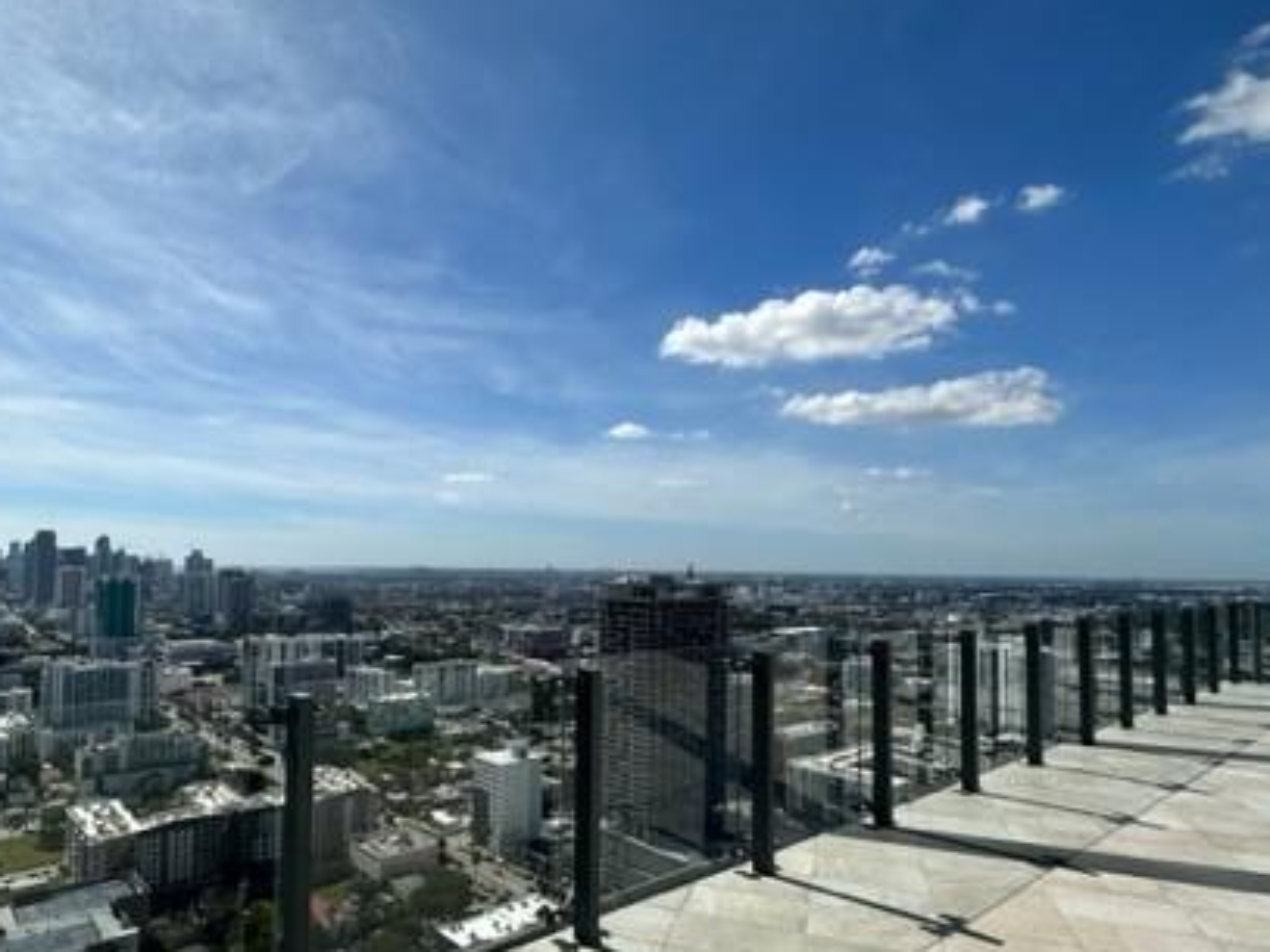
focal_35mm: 22
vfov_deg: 60.9
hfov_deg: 75.6
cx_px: 509
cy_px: 534
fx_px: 807
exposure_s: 1/4292
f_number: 2.2
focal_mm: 2.22
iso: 50
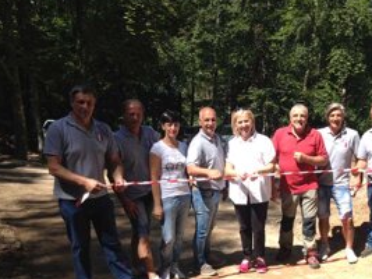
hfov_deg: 40.9
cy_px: 168
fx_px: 494
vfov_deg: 31.4
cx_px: 240
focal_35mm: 46
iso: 50
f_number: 2.4
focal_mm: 4.28
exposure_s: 1/890
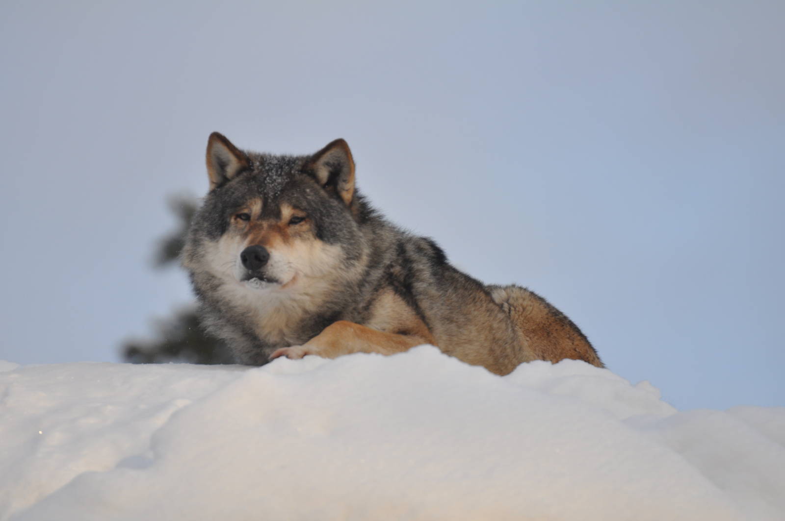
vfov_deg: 3.0
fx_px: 9801
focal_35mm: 450
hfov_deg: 4.6
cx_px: 392
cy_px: 260
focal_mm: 300
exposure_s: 1/500
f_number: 5.6
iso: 400
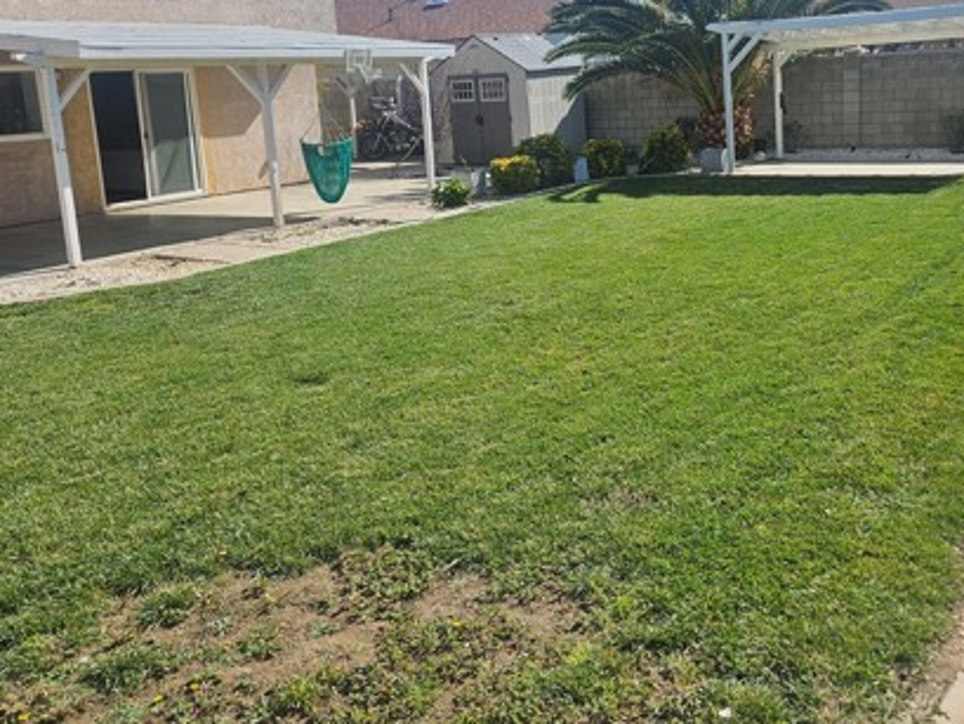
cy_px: 233
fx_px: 1003
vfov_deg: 39.2
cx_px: 585
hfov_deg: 51.0
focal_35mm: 36
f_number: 1.8
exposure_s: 1/2463
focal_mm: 5.4
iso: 25
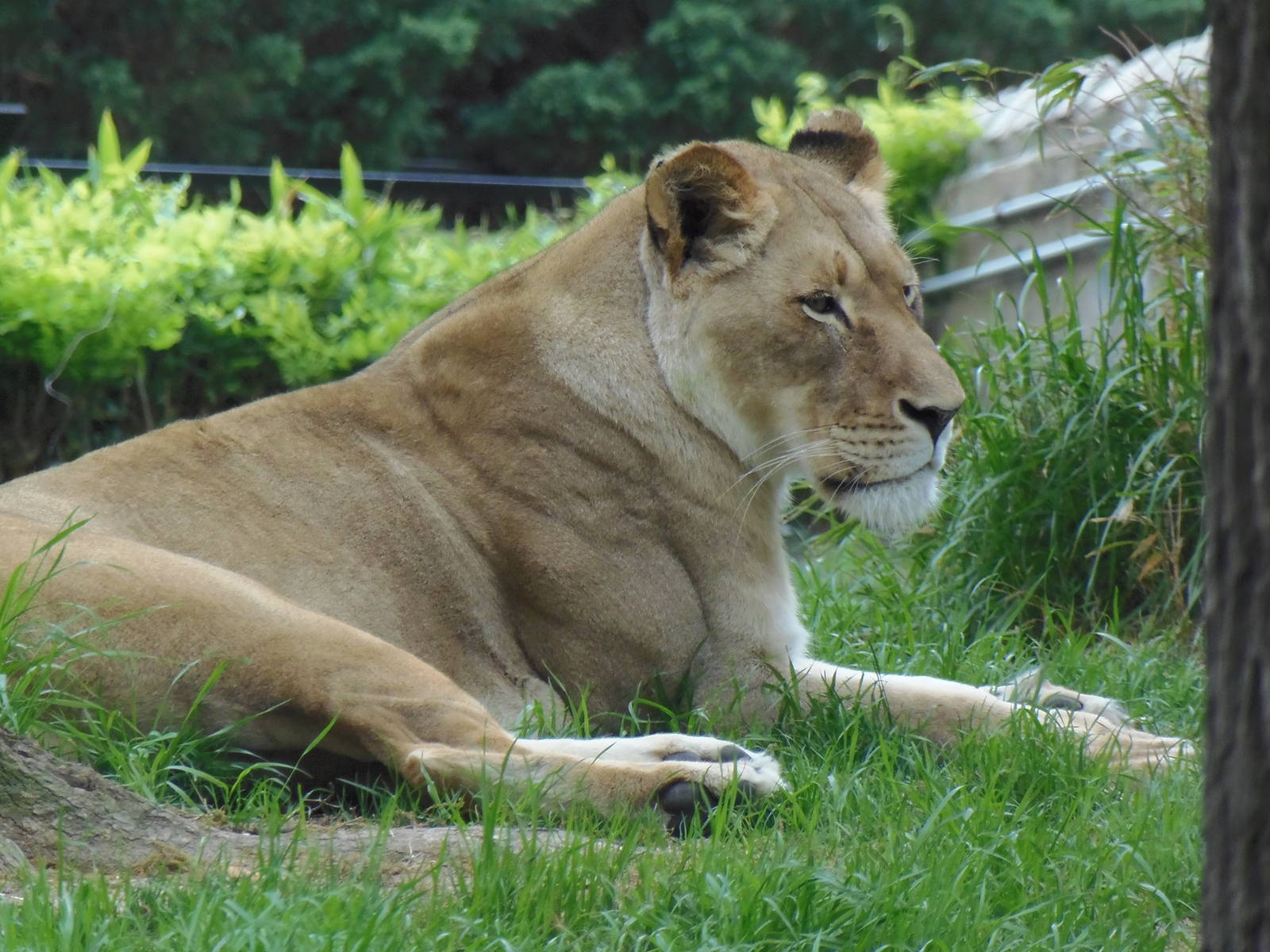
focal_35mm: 681
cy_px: 476
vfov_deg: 2.2
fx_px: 24985
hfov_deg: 2.9
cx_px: 635
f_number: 5.3
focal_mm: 126.2
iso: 200
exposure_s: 1/100
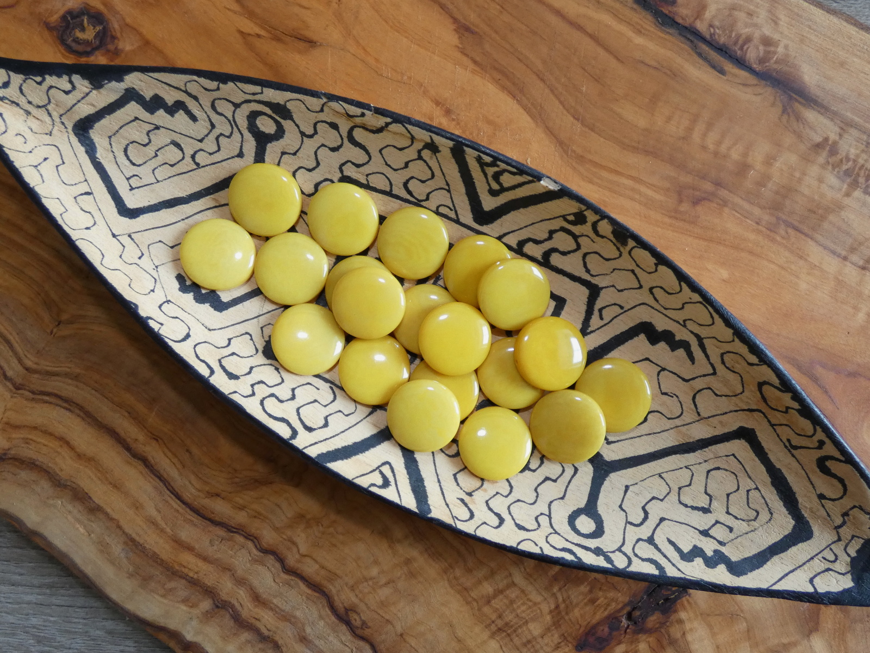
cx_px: 435
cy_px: 326
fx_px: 503
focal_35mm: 20
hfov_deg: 81.7
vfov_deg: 66.0
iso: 250
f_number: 2.8
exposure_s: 1/60
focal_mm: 3.6
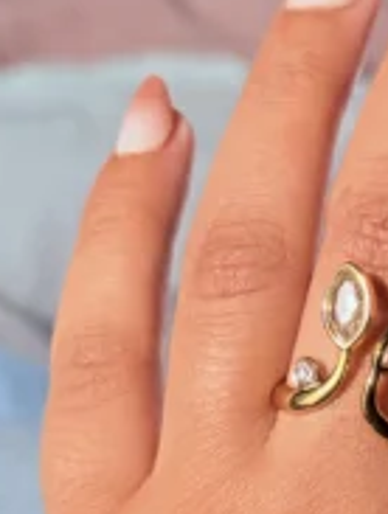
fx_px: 1117
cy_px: 496
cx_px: 340
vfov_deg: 24.9
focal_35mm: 75
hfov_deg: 19.4
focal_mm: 6.76
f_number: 1.78
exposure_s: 1/5319
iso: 80
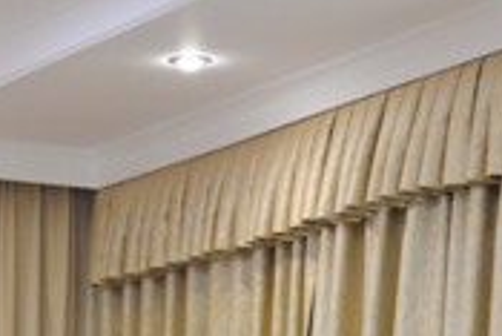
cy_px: 715
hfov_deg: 10.2
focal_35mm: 197
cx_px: -131
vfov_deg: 6.7
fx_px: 2749
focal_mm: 46
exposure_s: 1/60
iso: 800
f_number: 4
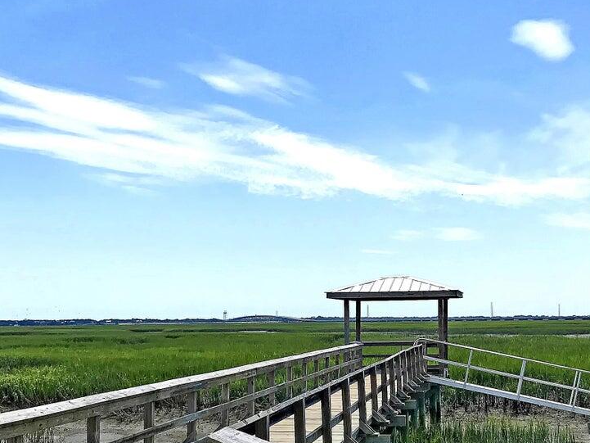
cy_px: 319
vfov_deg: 27.2
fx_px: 903
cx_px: 335
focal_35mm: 53
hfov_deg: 36.1
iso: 20
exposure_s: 1/3300
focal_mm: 3.99
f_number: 1.8
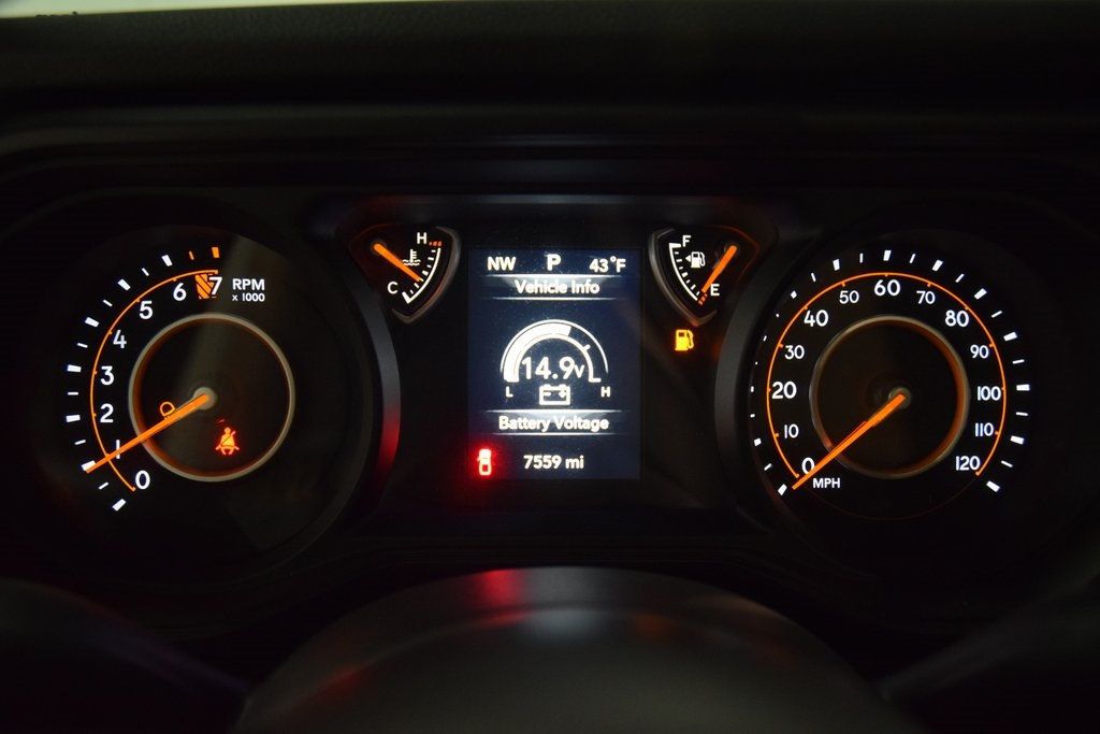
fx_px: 1146
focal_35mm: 38
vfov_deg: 35.5
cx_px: 550
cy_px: 367
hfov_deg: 51.3
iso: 2200
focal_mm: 25
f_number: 3.8
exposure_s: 1/125
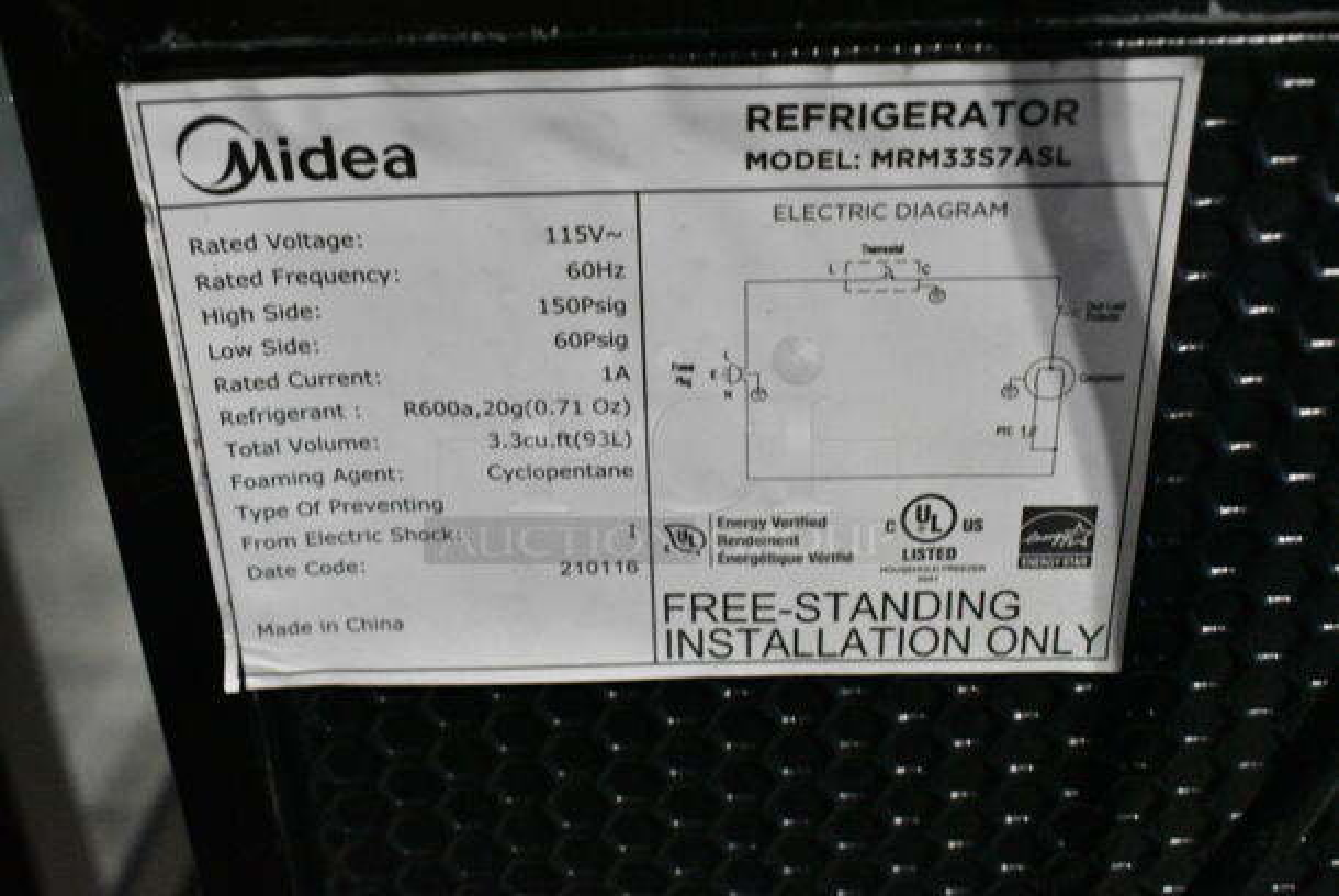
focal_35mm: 42
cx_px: 670
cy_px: 448
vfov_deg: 32.0
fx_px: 1564
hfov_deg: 46.4
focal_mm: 28
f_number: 7.1
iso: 6400
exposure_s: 1/200
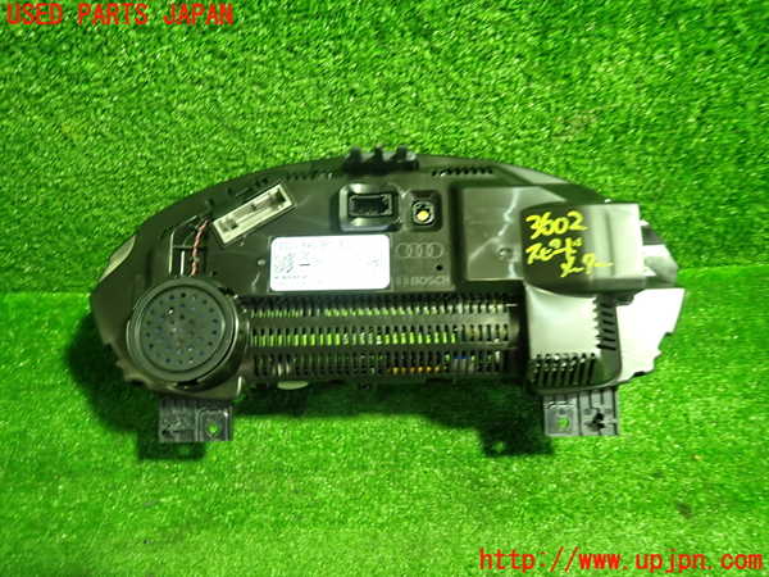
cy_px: 288
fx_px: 555
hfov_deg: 69.4
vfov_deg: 54.9
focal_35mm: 25
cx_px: 384
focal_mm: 4.5
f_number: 2
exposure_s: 1/30
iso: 500
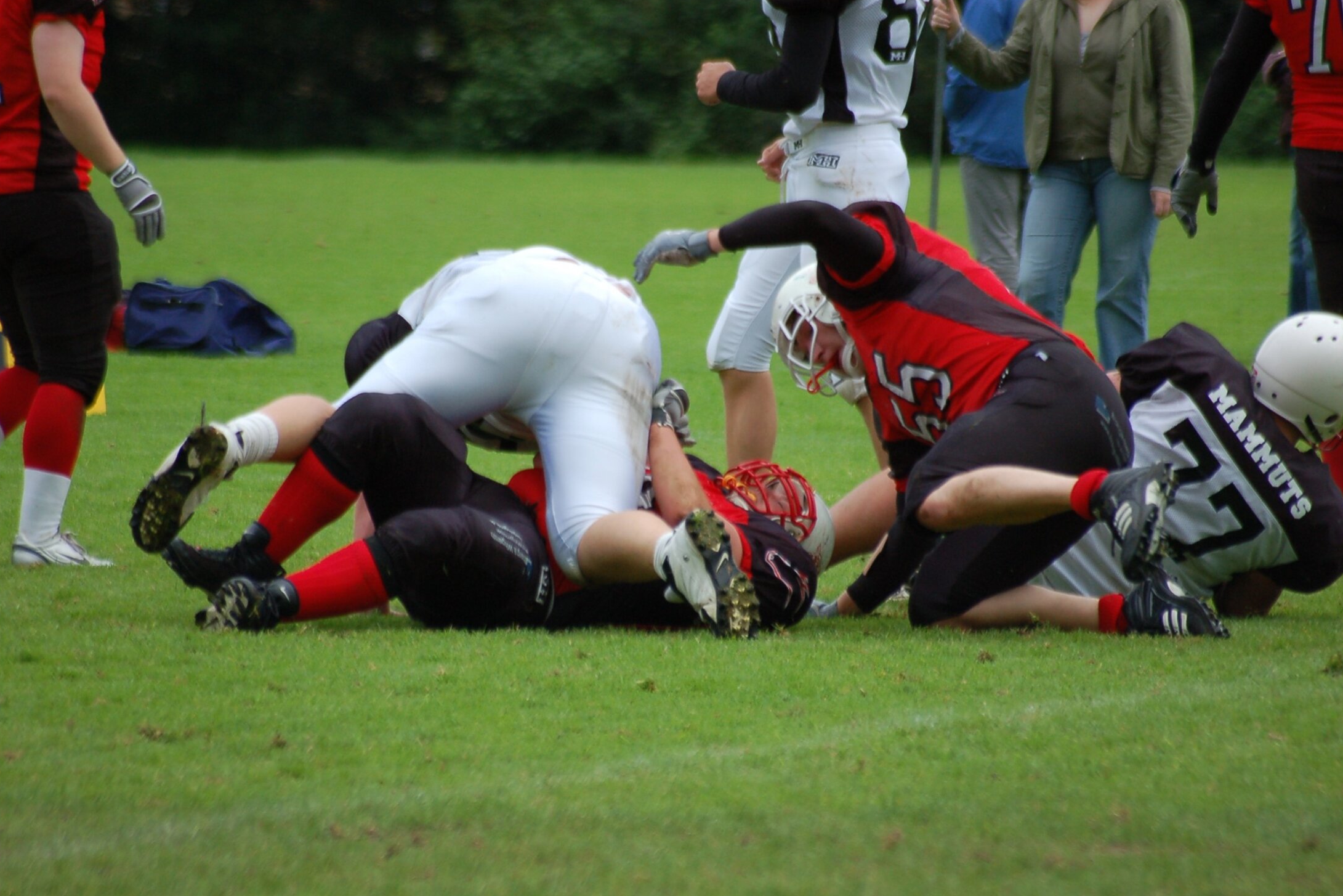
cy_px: 447
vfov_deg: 3.0
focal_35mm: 453
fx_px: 16898
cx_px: 669
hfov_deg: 4.6
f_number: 5.6
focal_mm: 300
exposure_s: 1/500
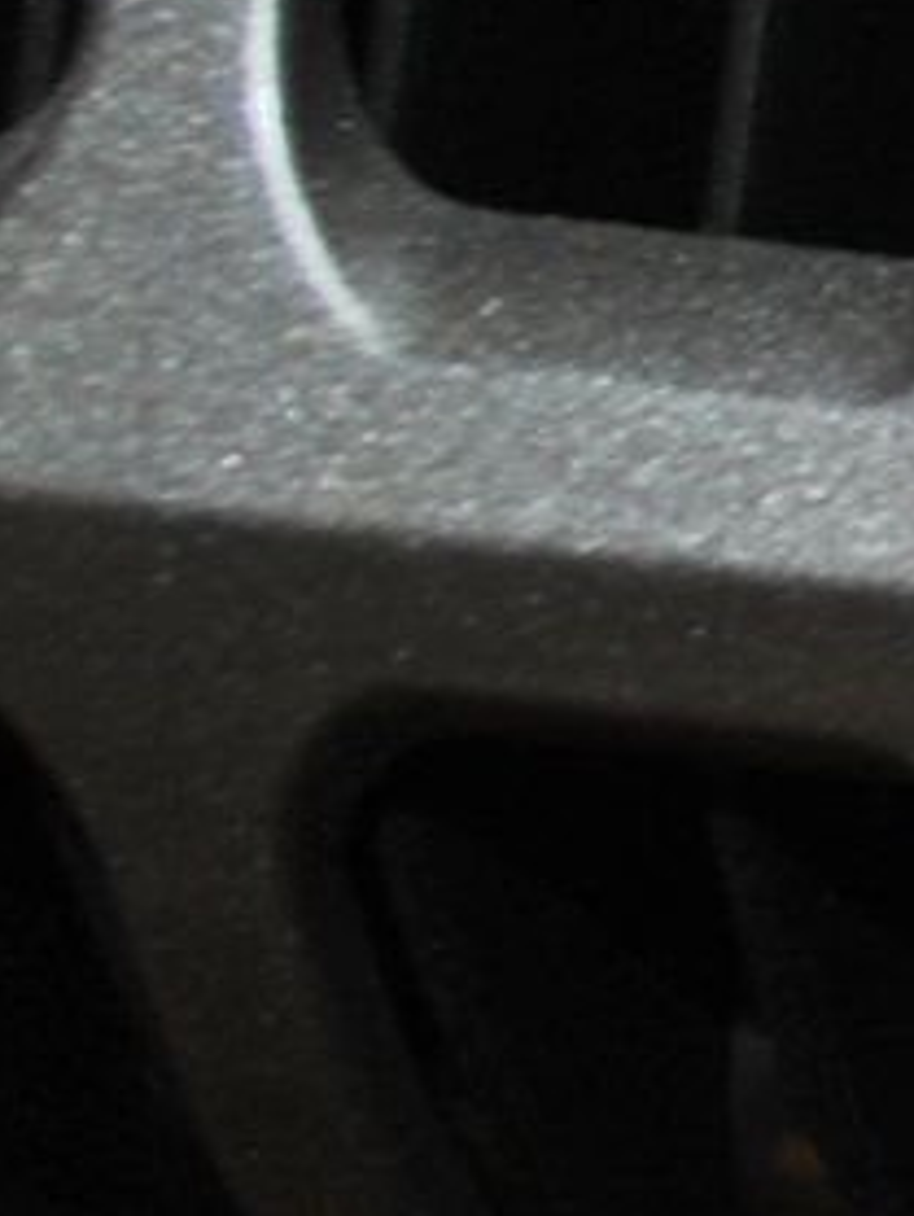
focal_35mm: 241
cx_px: 3442
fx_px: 8471
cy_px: -171
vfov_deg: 8.1
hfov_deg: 5.5
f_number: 4
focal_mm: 24
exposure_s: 1/60
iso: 100
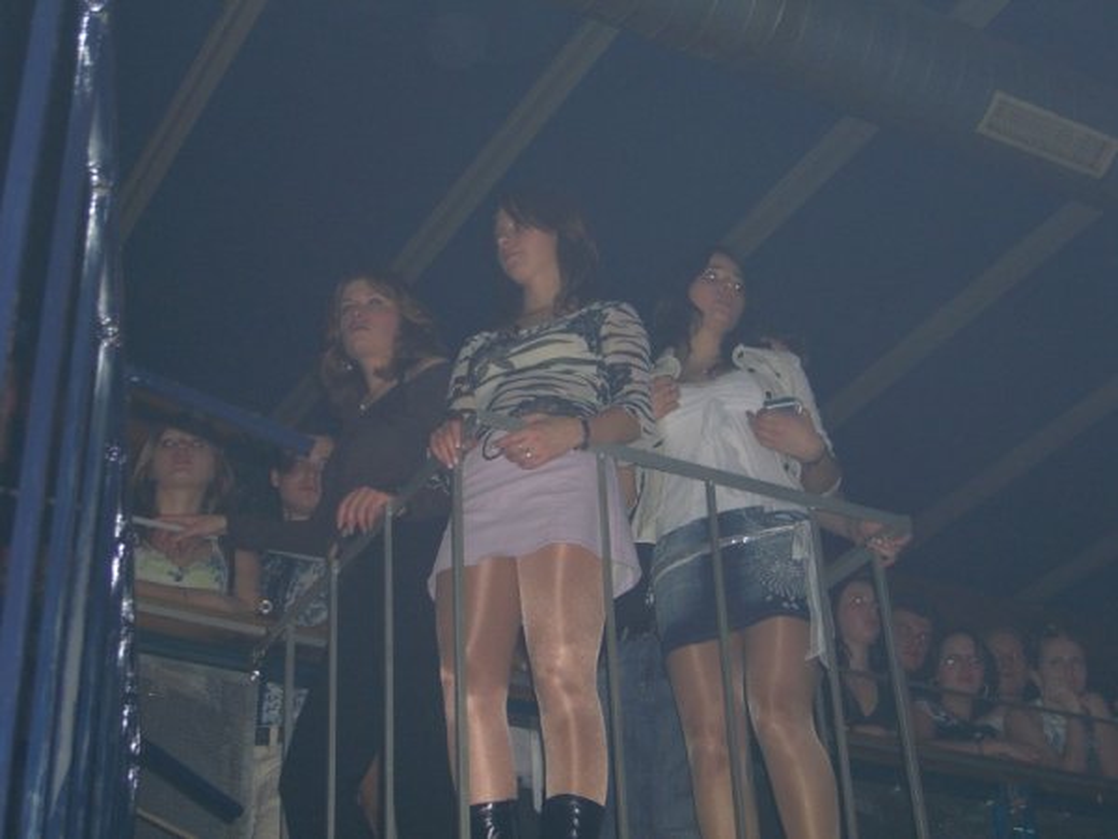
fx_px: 1841
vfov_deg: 25.7
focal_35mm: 57
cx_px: 559
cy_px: 420
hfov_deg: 33.8
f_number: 3.6
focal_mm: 11.8
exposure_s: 1/60
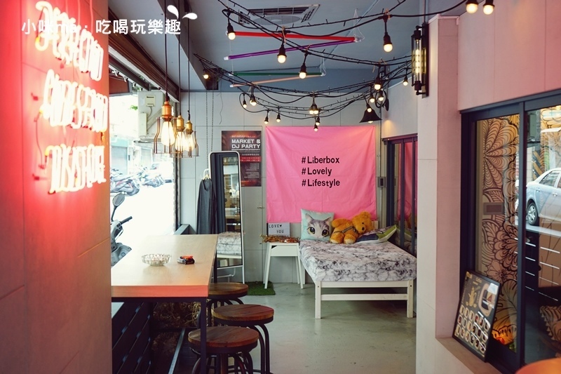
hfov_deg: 45.4
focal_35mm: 43
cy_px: 187
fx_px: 670
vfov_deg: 31.2
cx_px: 280
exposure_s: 1/60
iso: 640
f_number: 4.5
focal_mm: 43
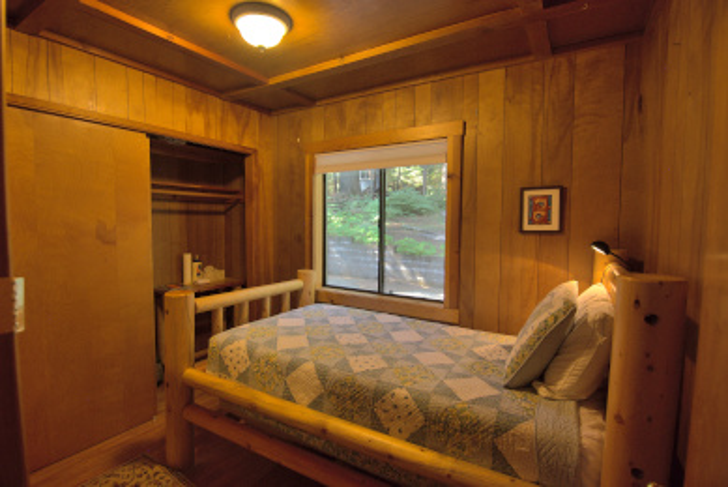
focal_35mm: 16
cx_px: 364
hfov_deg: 94.9
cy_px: 244
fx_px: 334
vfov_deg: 72.2
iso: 1000
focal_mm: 11
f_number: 10
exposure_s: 1/30
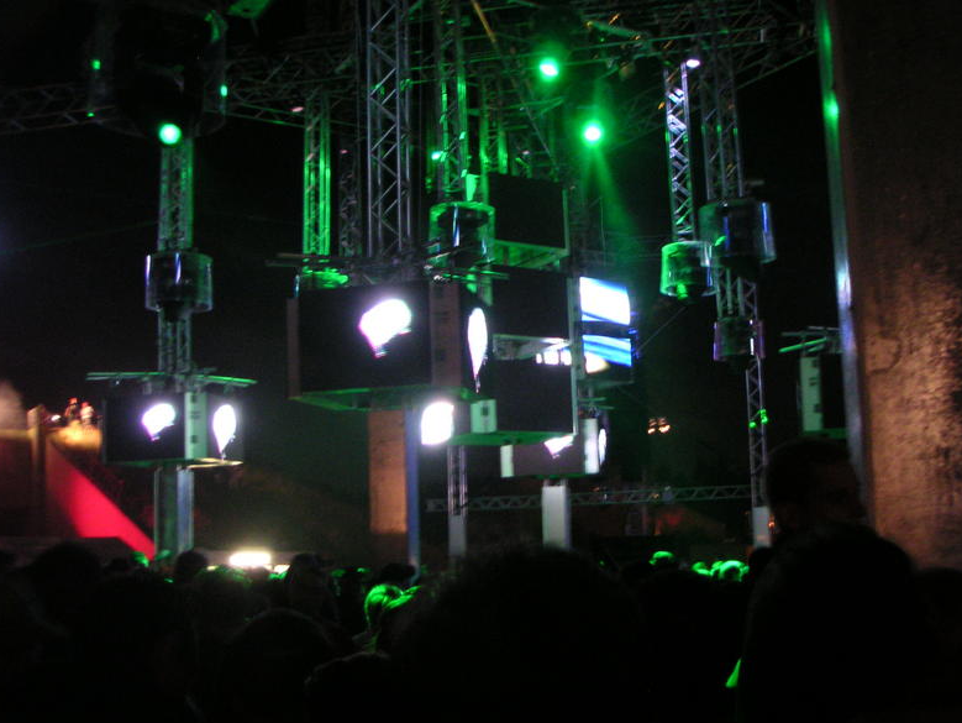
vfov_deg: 36.8
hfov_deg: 47.8
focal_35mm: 39
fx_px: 1084
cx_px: 480
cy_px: 361
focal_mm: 6
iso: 200
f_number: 2.8
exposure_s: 1/4
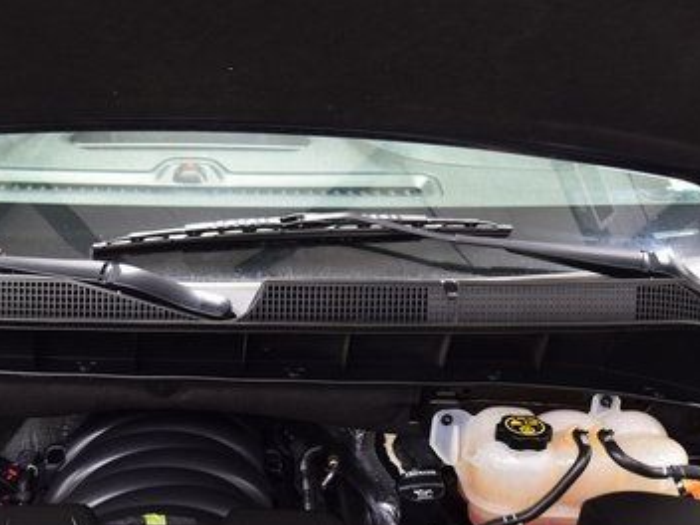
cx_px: 169
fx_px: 1274
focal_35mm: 63
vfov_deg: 23.0
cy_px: 405
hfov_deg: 30.2
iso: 1600
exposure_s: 1/15
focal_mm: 24
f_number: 4.5
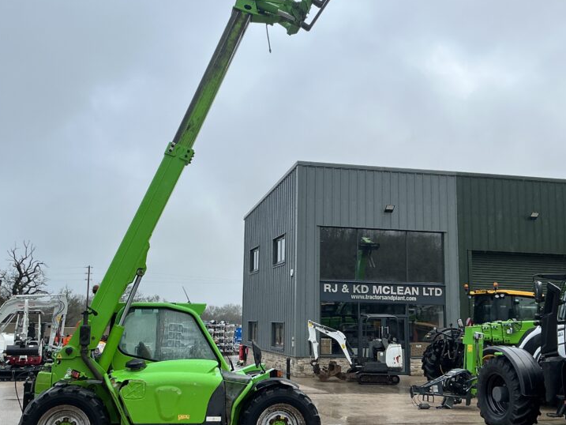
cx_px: 266
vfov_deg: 36.0
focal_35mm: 40
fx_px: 654
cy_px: 217
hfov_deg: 46.8
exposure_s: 1/307
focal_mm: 3
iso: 25
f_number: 1.8
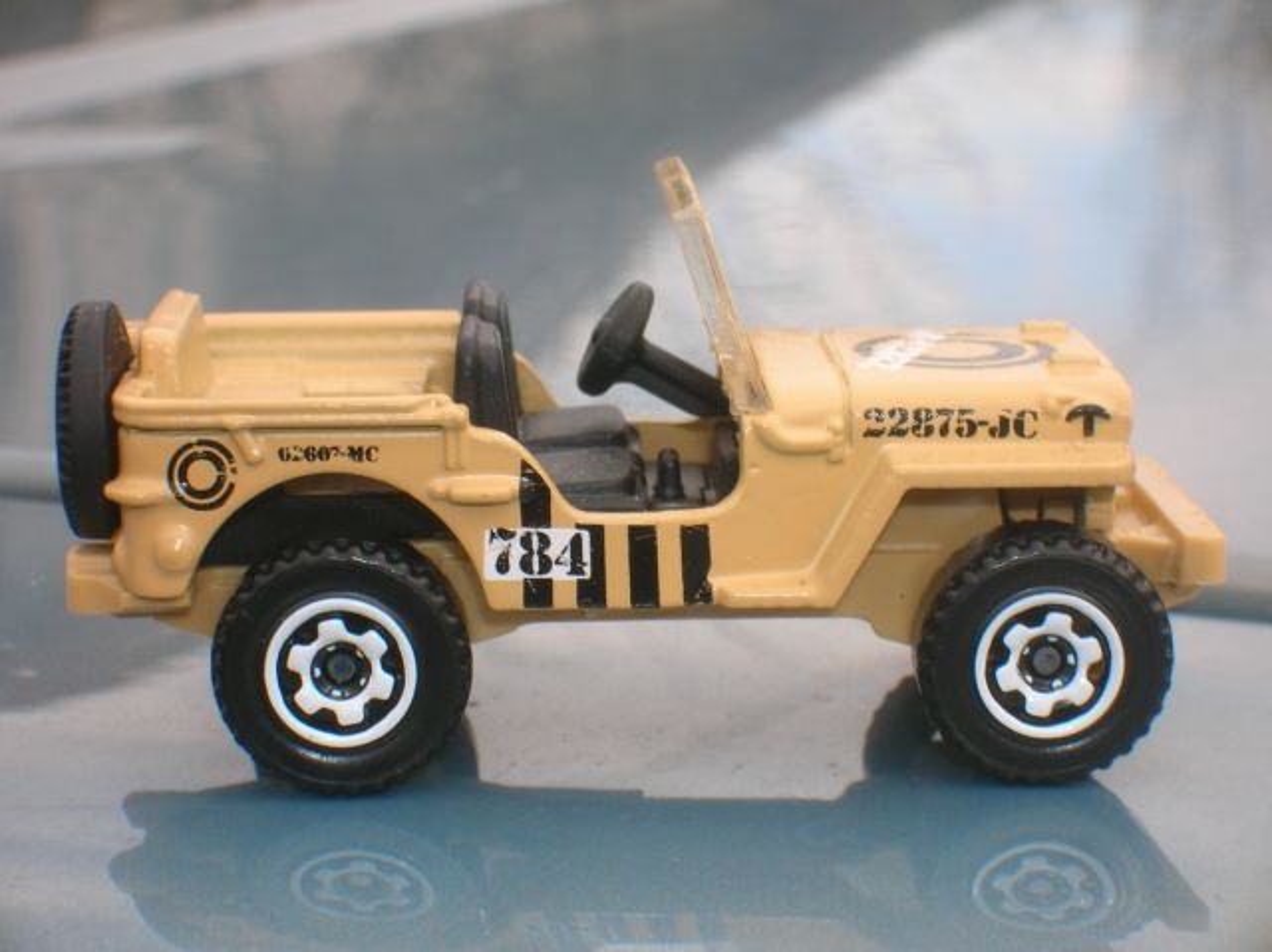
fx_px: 3745
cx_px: 636
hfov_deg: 19.3
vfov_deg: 14.5
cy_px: 476
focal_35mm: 102
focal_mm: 17.1
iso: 50
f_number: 8.2
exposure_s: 1/35.4
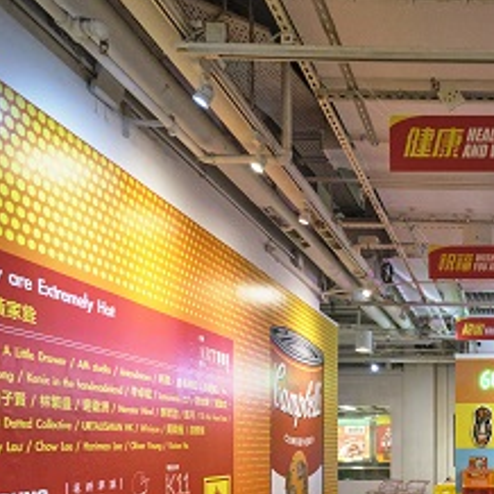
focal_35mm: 35
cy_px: 429
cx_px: 546
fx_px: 565
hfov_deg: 38.8
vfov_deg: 43.8
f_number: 4
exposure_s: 1/125
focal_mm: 10
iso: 3200
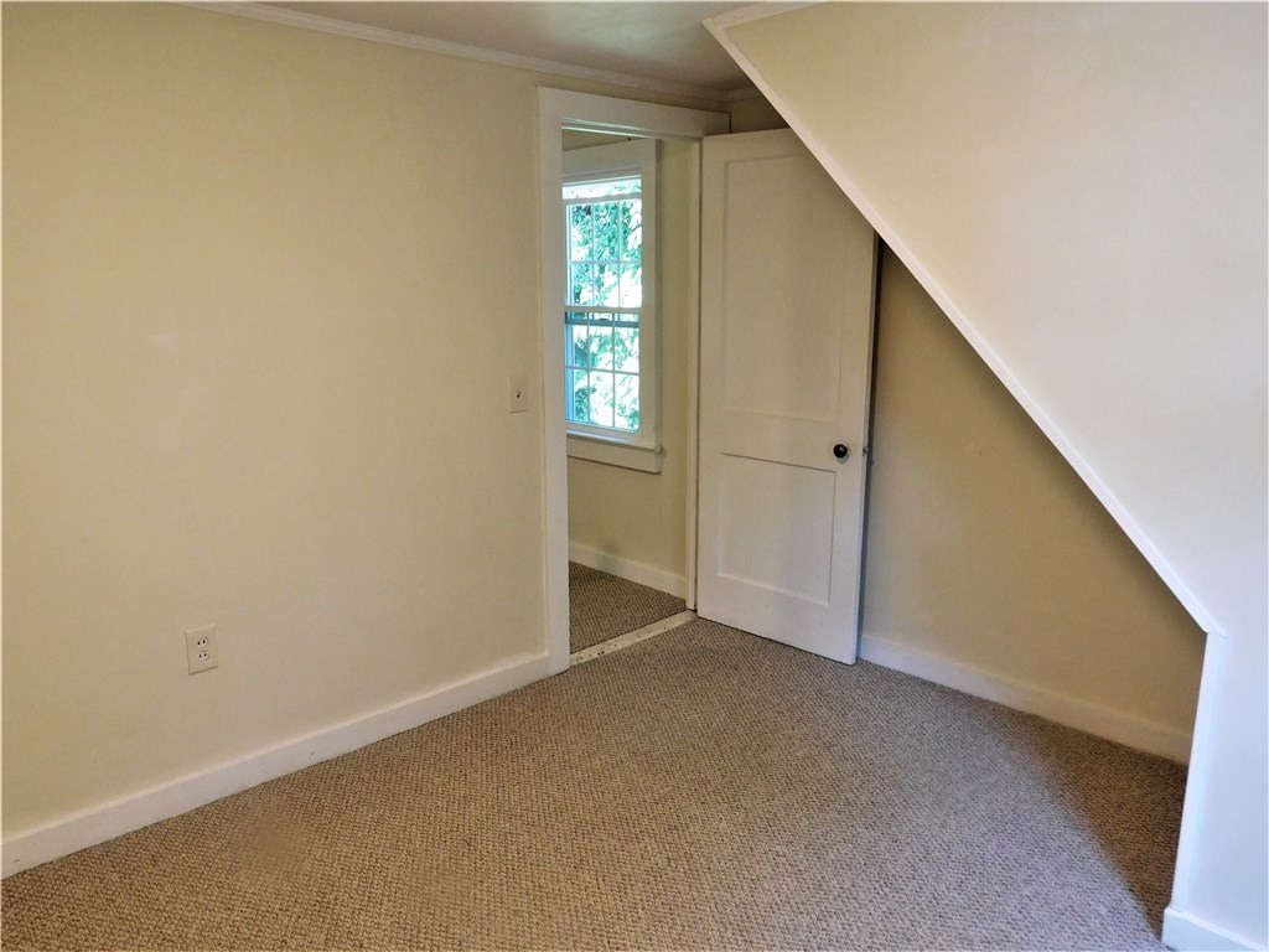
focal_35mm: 25
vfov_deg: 54.9
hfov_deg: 69.4
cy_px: 476
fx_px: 916
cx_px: 634
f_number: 3.1
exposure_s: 1/30
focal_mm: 4.5
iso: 140
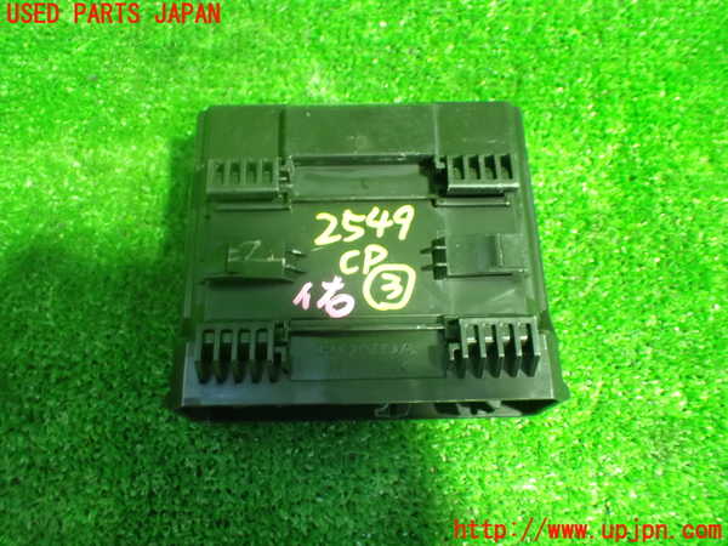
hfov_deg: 60.0
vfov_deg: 46.8
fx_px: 631
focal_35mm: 30
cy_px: 273
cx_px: 364
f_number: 2.3
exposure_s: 1/30
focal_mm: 5.4
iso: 1250
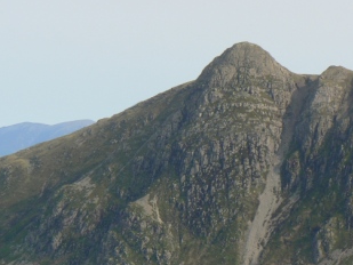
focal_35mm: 239
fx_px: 2438
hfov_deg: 8.3
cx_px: 137
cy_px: 180
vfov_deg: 6.2
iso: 80
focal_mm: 28.6
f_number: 5.6
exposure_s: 1/500
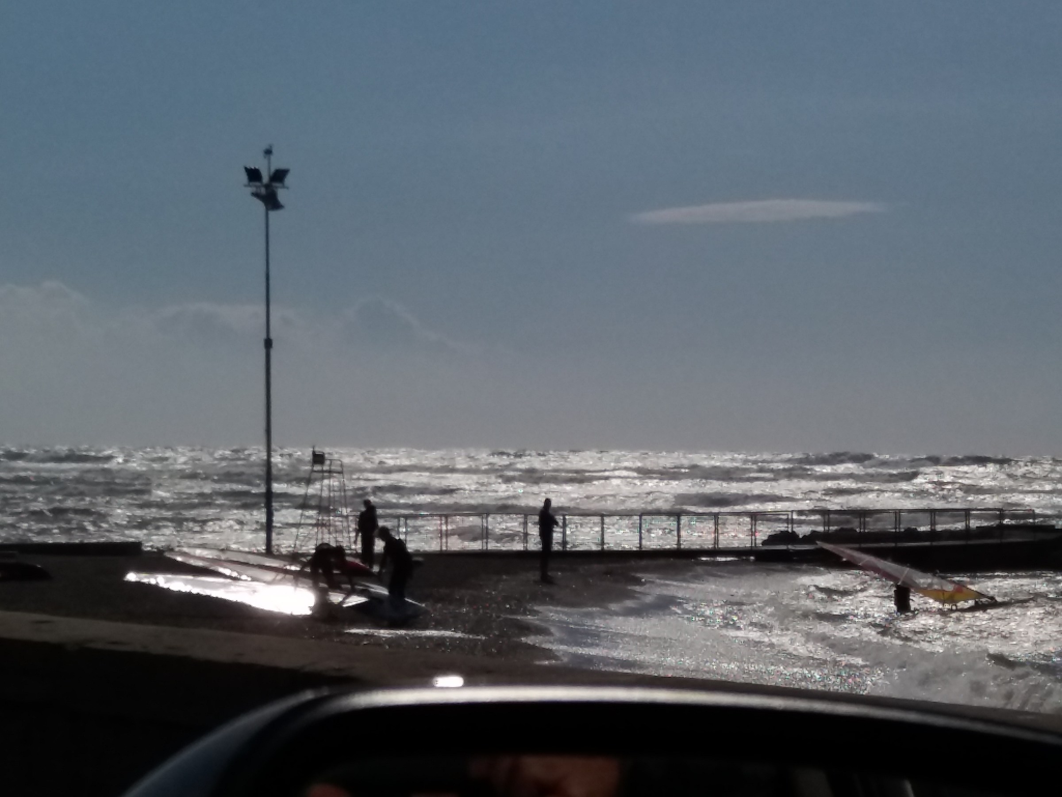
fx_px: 859
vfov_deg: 49.7
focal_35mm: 28
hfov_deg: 63.4
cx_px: 531
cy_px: 398
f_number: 1.9
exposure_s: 1/15612
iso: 64
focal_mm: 3.7
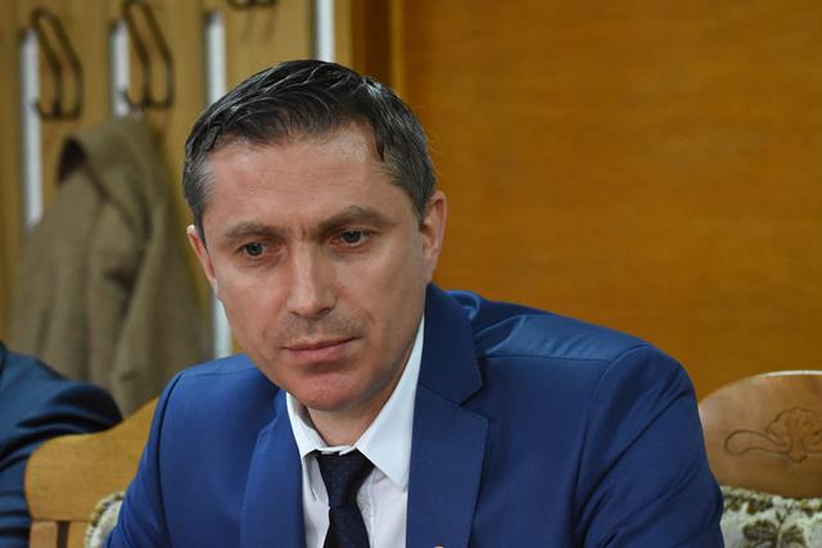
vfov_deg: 9.9
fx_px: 3152
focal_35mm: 138
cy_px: 274
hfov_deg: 14.9
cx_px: 411
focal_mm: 92
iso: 6400
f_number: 5.6
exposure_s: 1/200
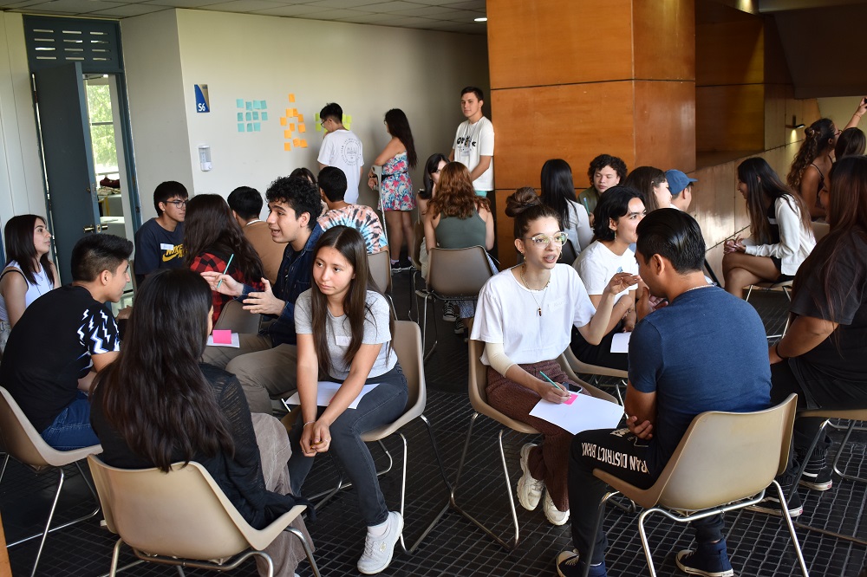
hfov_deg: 53.1
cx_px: 434
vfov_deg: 36.8
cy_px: 288
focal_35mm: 36
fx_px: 867
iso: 500
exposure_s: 1/125
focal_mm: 24
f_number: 4.5
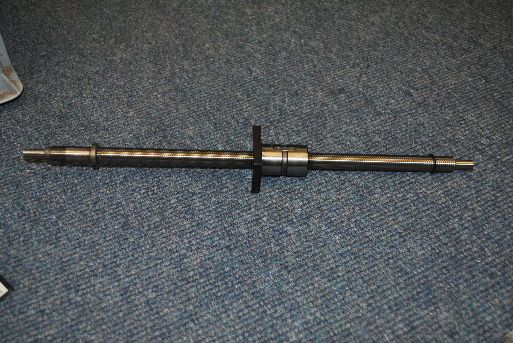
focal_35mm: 39
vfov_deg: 34.3
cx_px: 256
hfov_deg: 49.5
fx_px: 556
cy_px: 172
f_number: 4.2
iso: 200
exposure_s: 1/60
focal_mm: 26
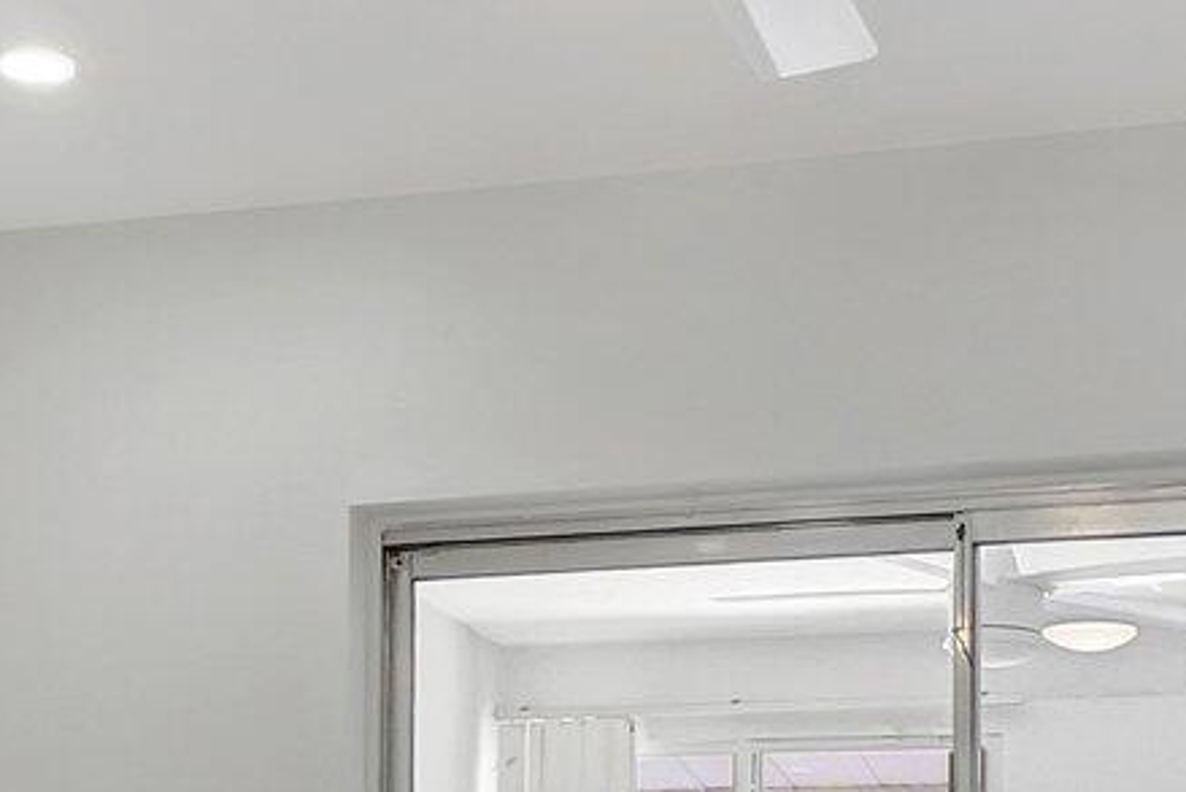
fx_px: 2307
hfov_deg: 28.8
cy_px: 1045
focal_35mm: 70
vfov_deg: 18.1
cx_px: 686
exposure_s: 1/30
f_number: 8
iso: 1000
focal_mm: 10
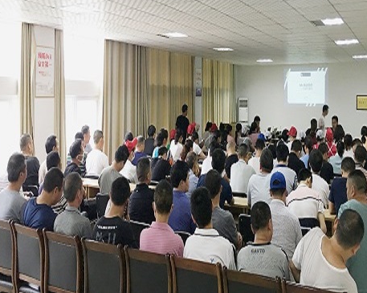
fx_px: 336
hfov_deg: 57.2
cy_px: 146
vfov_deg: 47.1
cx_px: 176
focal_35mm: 31
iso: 64
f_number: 2.2
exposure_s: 1/17
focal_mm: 4.15
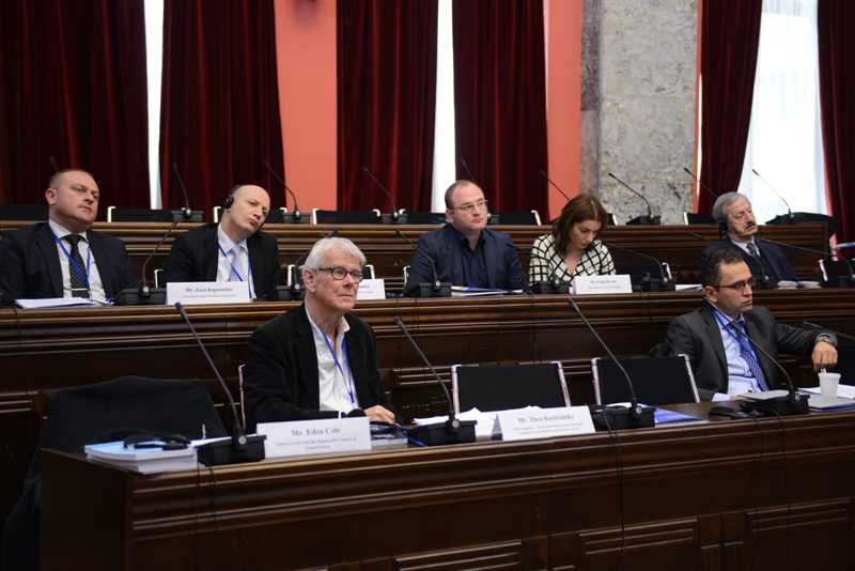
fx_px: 1140
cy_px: 286
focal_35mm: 48
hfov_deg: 41.1
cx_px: 428
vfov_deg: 28.1
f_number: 2.8
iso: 800
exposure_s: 1/100
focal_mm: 48
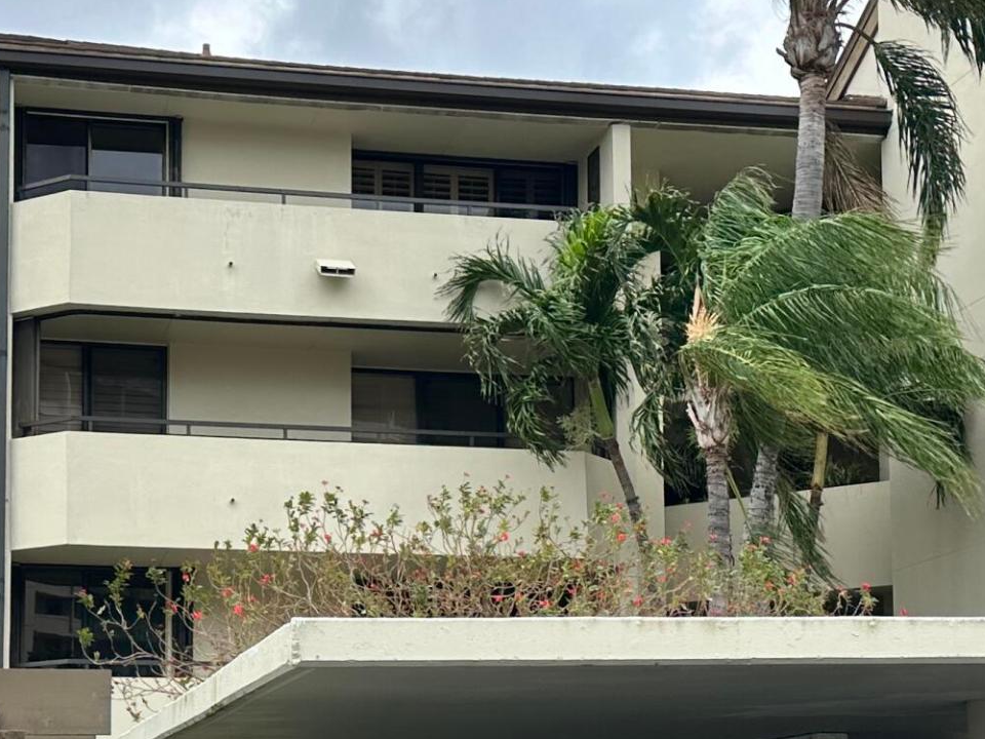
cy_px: 610
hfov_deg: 26.9
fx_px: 2049
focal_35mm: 72
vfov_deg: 20.2
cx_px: 366
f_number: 1.78
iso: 80
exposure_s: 1/1916
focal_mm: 6.86
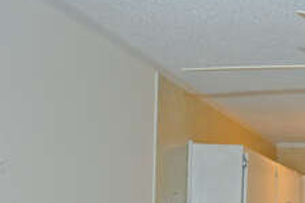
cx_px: 447
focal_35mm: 72
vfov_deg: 18.4
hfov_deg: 23.2
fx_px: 610
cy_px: 208
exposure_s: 1/125
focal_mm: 14
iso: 2000
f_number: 7.1
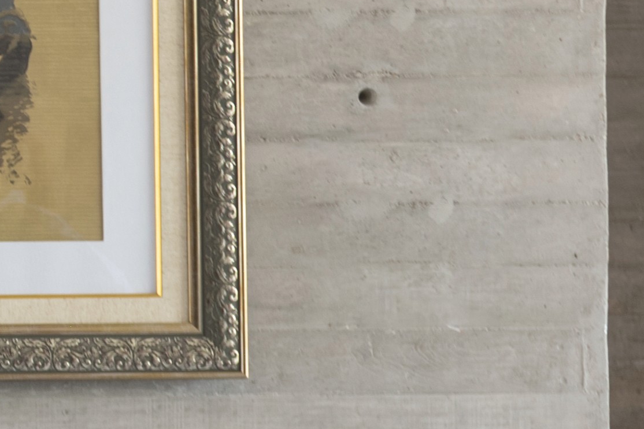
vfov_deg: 6.3
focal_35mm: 215
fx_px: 3845
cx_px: -1244
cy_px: 528
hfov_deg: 8.2
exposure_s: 1/3
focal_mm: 29
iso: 31
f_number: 6.3
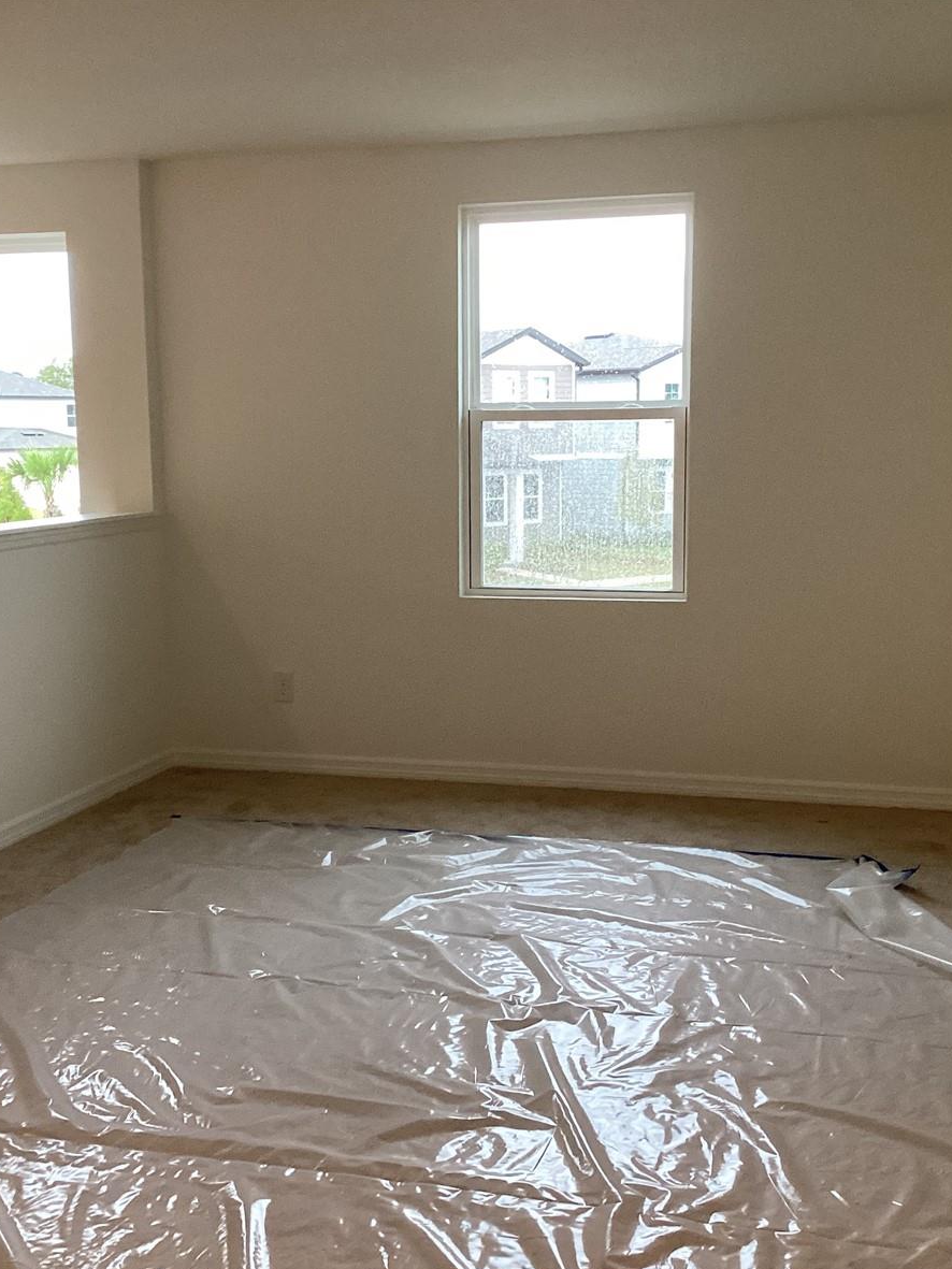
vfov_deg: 44.8
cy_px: 640
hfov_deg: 34.3
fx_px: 1540
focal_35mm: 42
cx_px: 449
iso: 160
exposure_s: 1/60
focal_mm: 3.3
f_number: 2.4
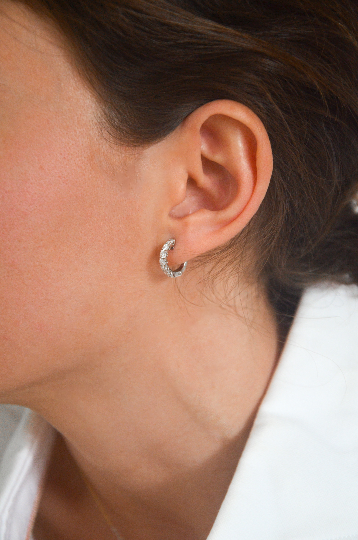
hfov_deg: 14.6
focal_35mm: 93
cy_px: 270
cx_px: 179
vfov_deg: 22.0
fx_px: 1393
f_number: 5.3
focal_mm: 62
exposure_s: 1/125
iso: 1100
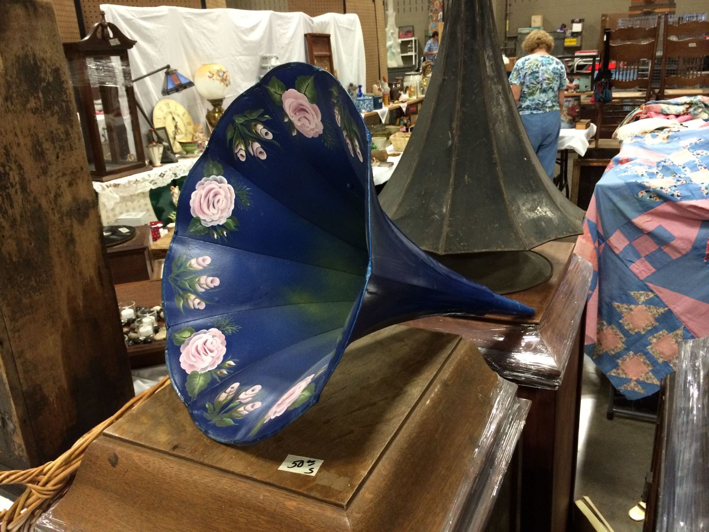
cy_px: 266
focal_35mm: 30
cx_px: 354
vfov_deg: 46.8
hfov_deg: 60.0
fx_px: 614
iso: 320
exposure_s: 1/17
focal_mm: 4.12
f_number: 2.2
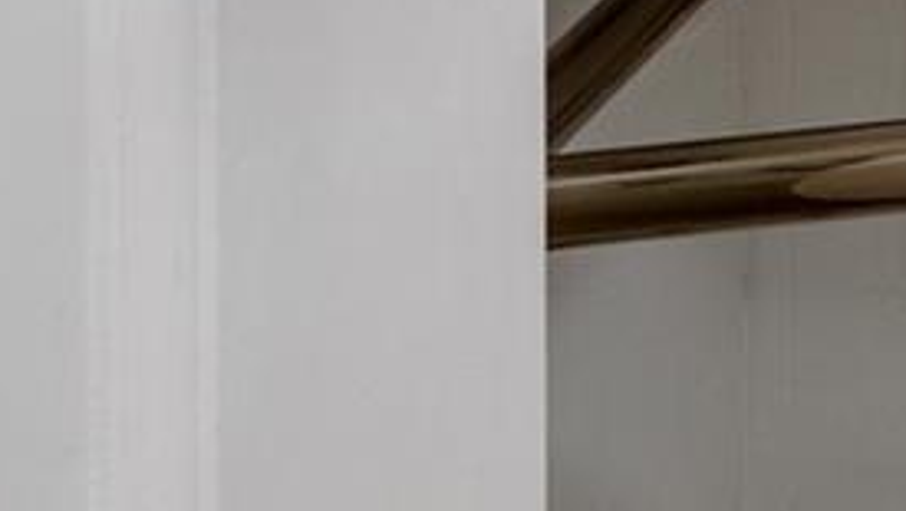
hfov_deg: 12.2
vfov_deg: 8.5
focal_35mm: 109
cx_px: 2540
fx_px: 2620
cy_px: -1226
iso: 320
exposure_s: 2
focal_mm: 14
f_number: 7.1
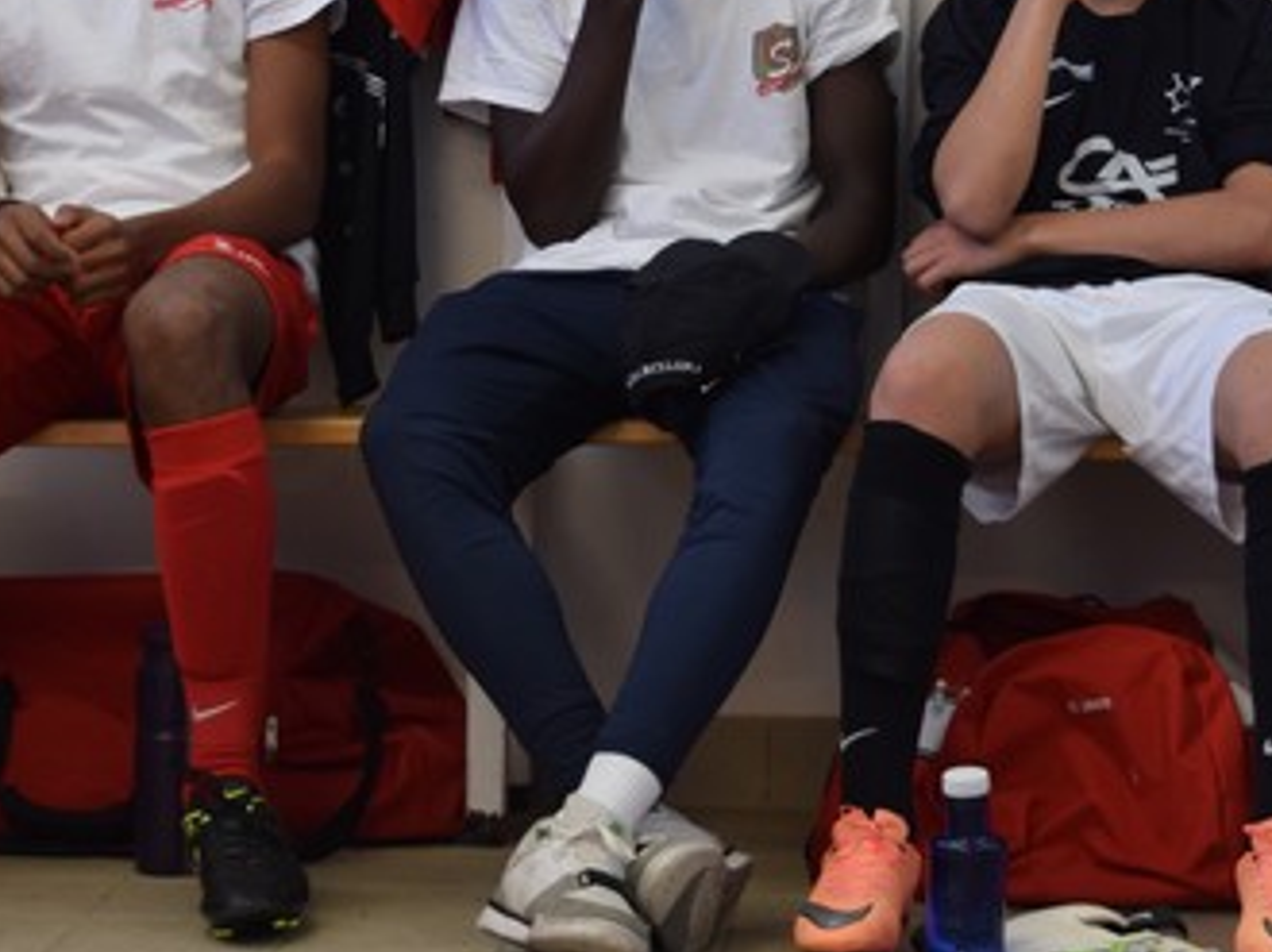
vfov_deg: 11.1
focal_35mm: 133
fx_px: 4884
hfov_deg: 14.8
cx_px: 833
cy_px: 168
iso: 400
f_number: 4.8
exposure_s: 1/60
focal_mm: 38
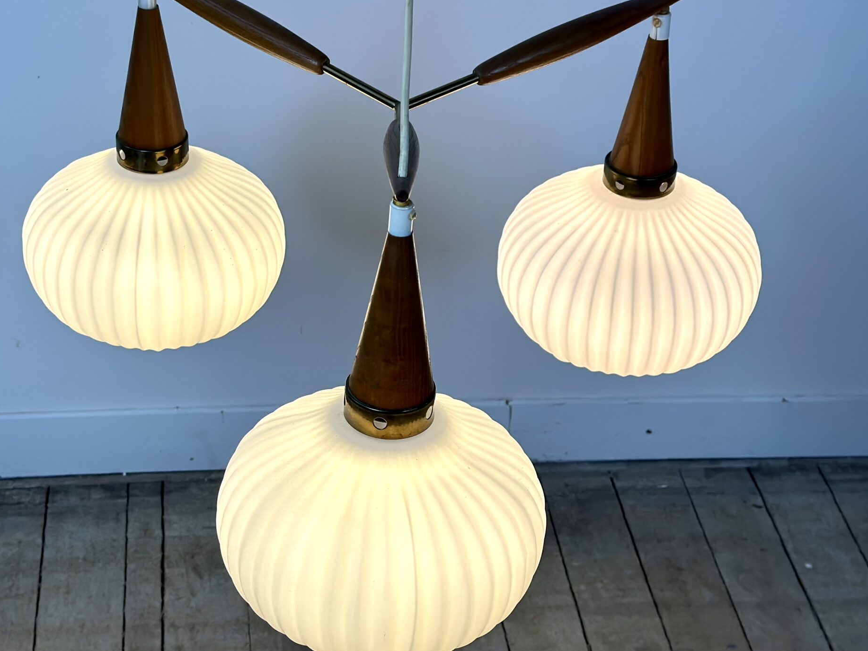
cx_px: 366
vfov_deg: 21.9
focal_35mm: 67
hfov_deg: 28.9
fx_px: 1680
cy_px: 272
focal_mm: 6.86
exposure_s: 1/564
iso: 80
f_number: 1.78
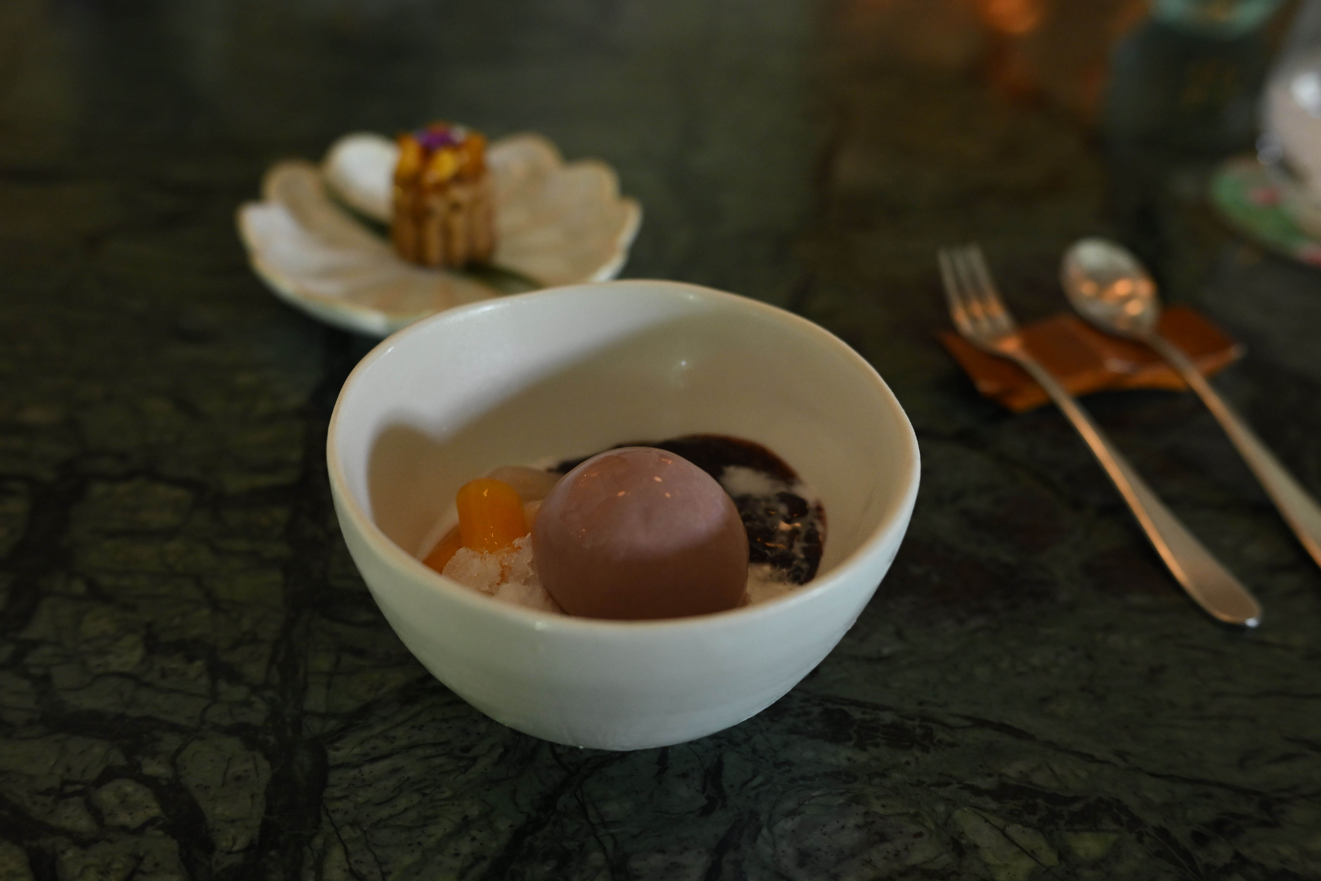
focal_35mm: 40
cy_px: 440
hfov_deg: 48.5
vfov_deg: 33.4
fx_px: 1468
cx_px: 660
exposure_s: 1/100
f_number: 4
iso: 2500
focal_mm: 40
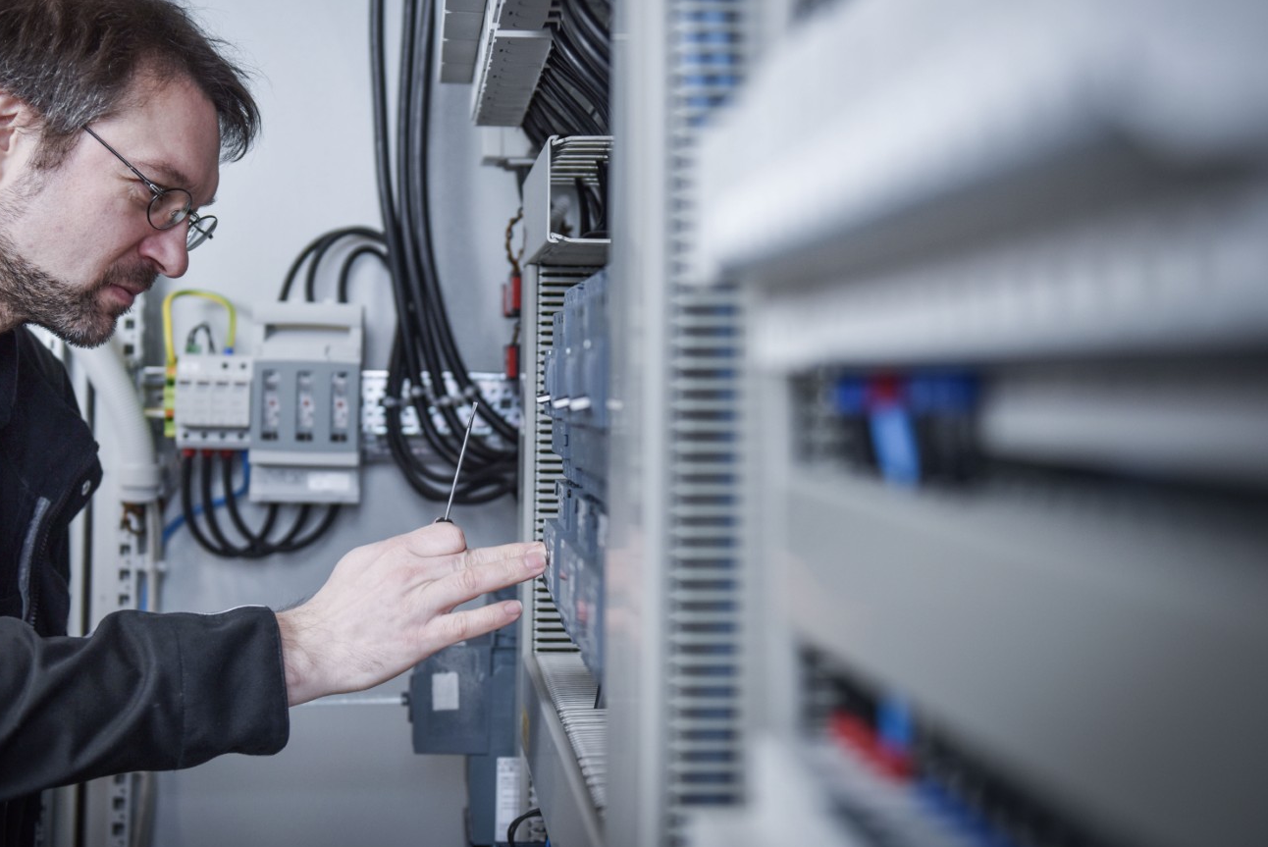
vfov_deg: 26.0
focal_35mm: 52
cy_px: 348
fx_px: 1833
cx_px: 536
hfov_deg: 38.1
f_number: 2.8
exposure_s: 1/160
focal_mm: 42
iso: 200
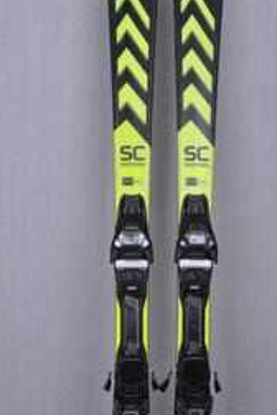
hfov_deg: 20.3
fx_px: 772
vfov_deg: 30.0
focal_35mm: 67
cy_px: 257
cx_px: 161
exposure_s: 1/125
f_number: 9.5
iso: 3200
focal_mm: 25
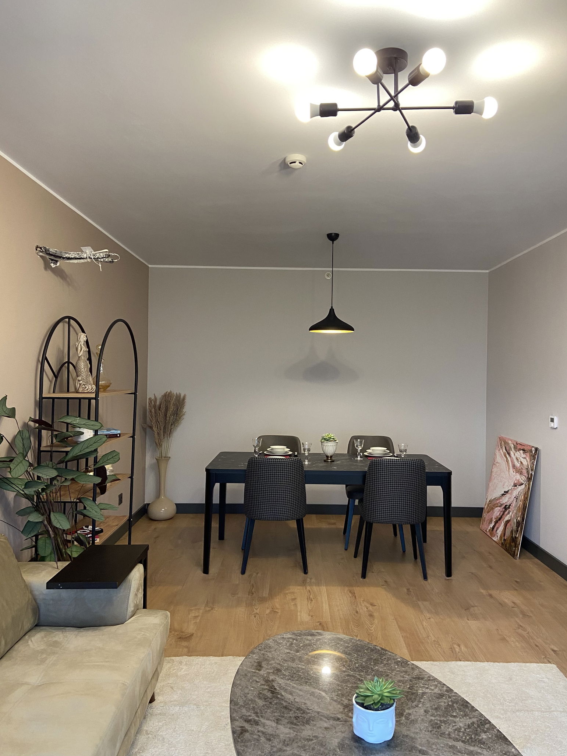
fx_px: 590
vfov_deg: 65.3
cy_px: 377
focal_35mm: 27
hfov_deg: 51.4
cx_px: 294
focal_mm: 4.25
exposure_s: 1/50
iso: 80
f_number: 1.8
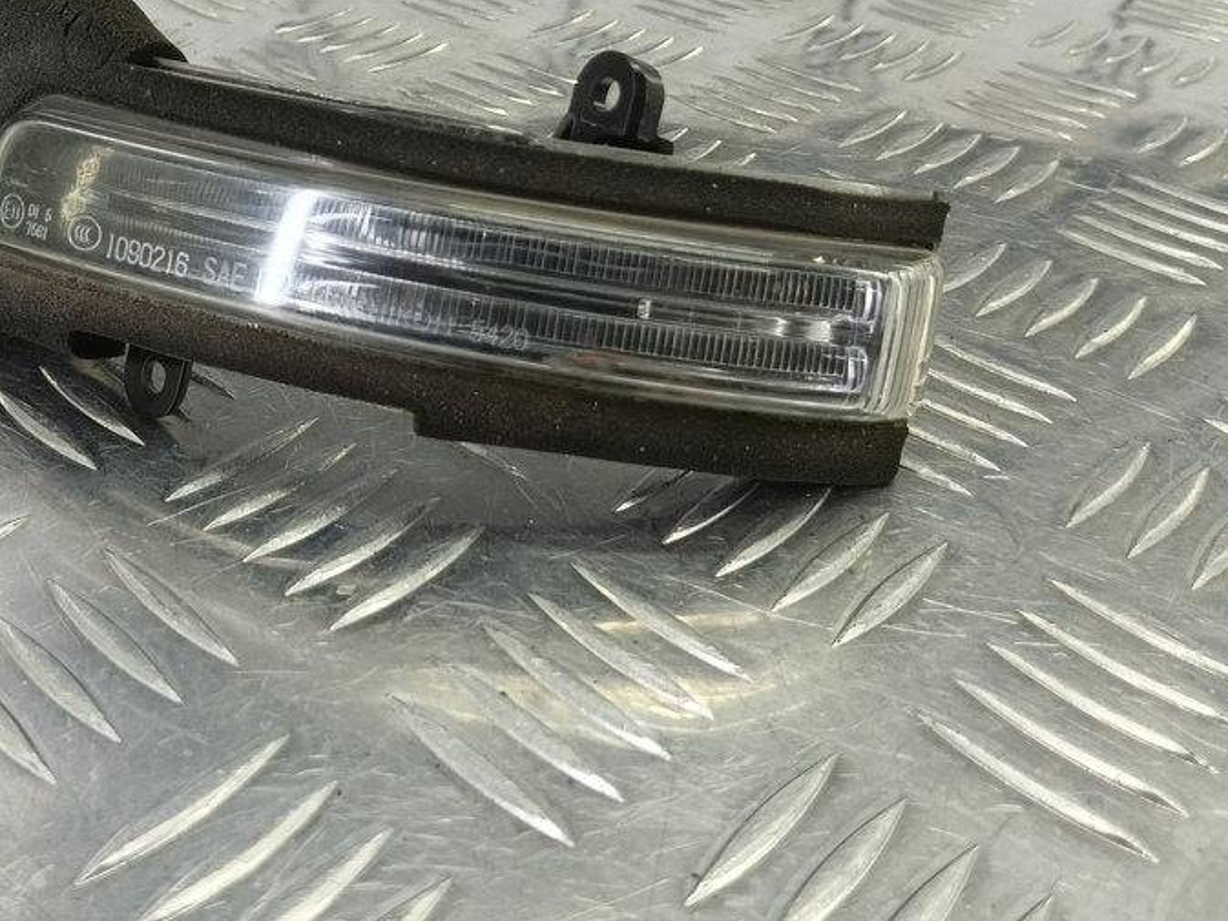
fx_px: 1242
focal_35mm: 35
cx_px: 365
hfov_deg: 51.2
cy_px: 254
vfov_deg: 39.8
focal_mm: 4.11
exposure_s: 1/50
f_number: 1.6
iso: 133
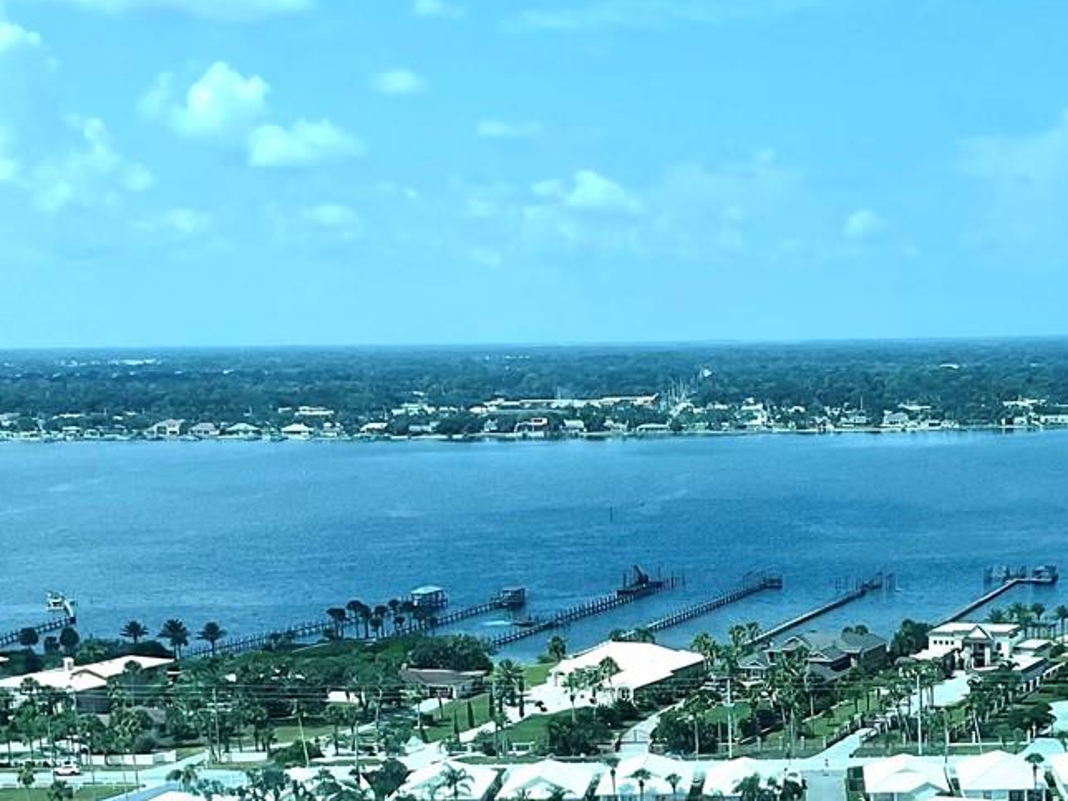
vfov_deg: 20.0
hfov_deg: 26.5
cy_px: 750
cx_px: 876
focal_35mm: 72
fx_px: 2221
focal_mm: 3
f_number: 1.8
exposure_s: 1/1342
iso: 16
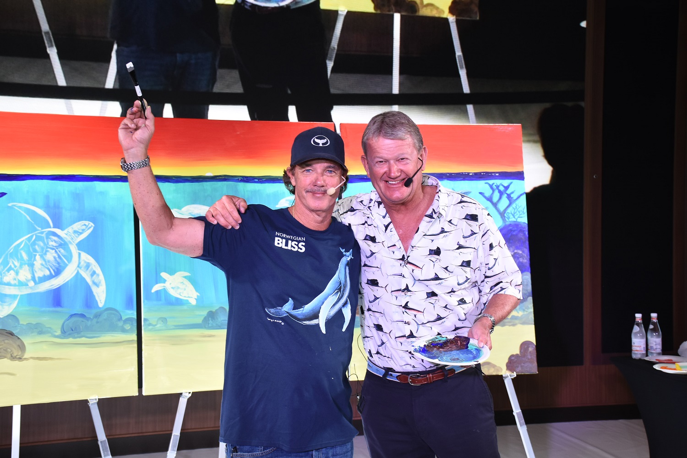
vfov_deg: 26.5
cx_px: 344
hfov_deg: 38.9
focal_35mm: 51
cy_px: 229
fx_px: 973
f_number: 6.3
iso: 640
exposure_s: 1/80
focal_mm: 34
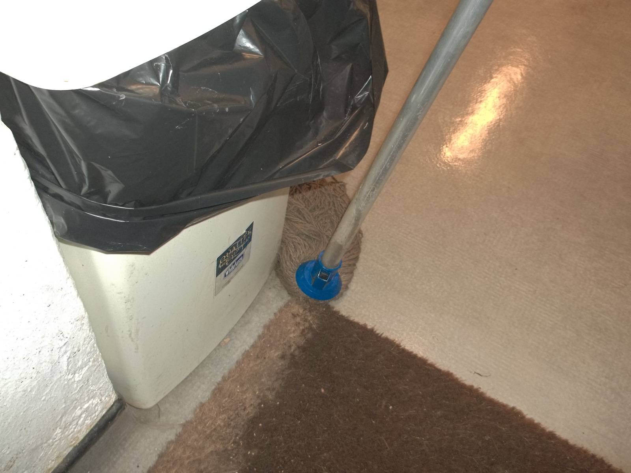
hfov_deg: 55.4
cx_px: 316
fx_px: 602
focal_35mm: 33
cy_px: 236
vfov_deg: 42.9
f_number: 3.3
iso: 160
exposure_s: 1/30
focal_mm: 5.9
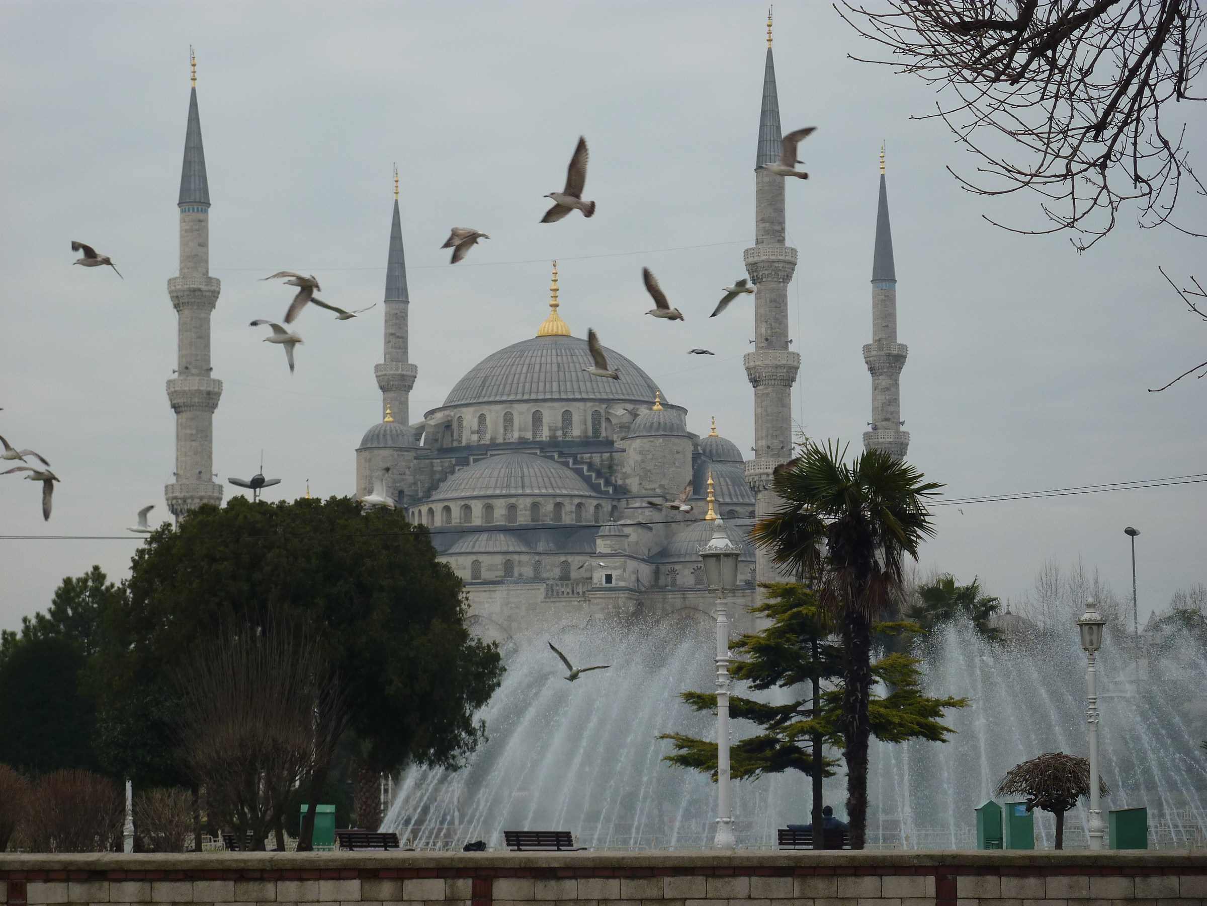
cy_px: 453
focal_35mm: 104
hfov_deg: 18.9
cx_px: 604
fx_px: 3626
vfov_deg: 14.2
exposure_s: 1/250
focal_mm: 17
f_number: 4.3
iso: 80
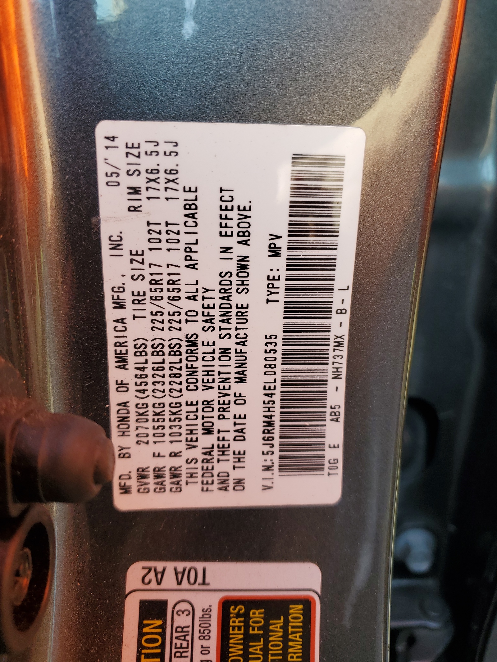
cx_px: 248
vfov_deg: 67.3
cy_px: 331
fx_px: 498
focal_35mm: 26
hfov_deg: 53.1
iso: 50
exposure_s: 1/208
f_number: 1.5
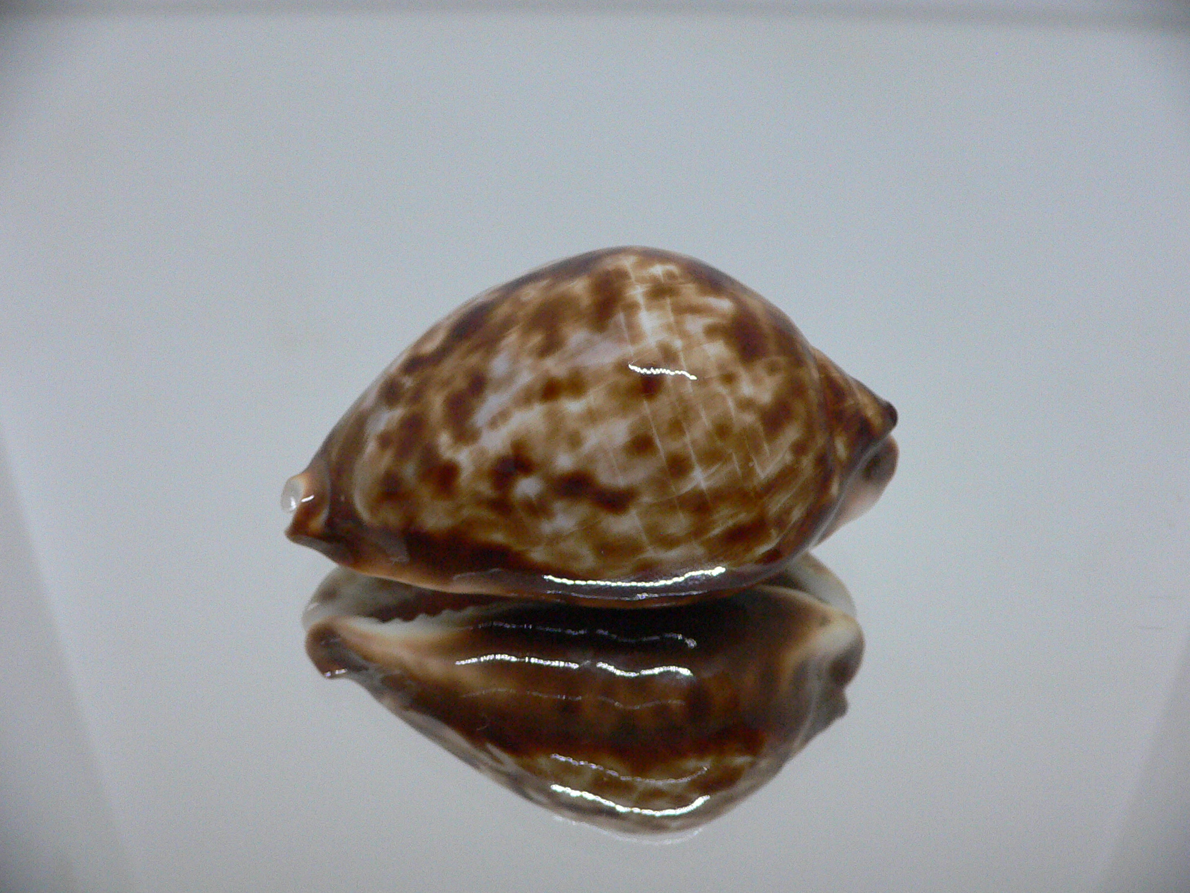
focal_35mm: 35
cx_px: 595
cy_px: 446
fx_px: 1203
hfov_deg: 52.6
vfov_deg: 40.7
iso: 200
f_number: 2.8
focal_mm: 4.6
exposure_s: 1/60
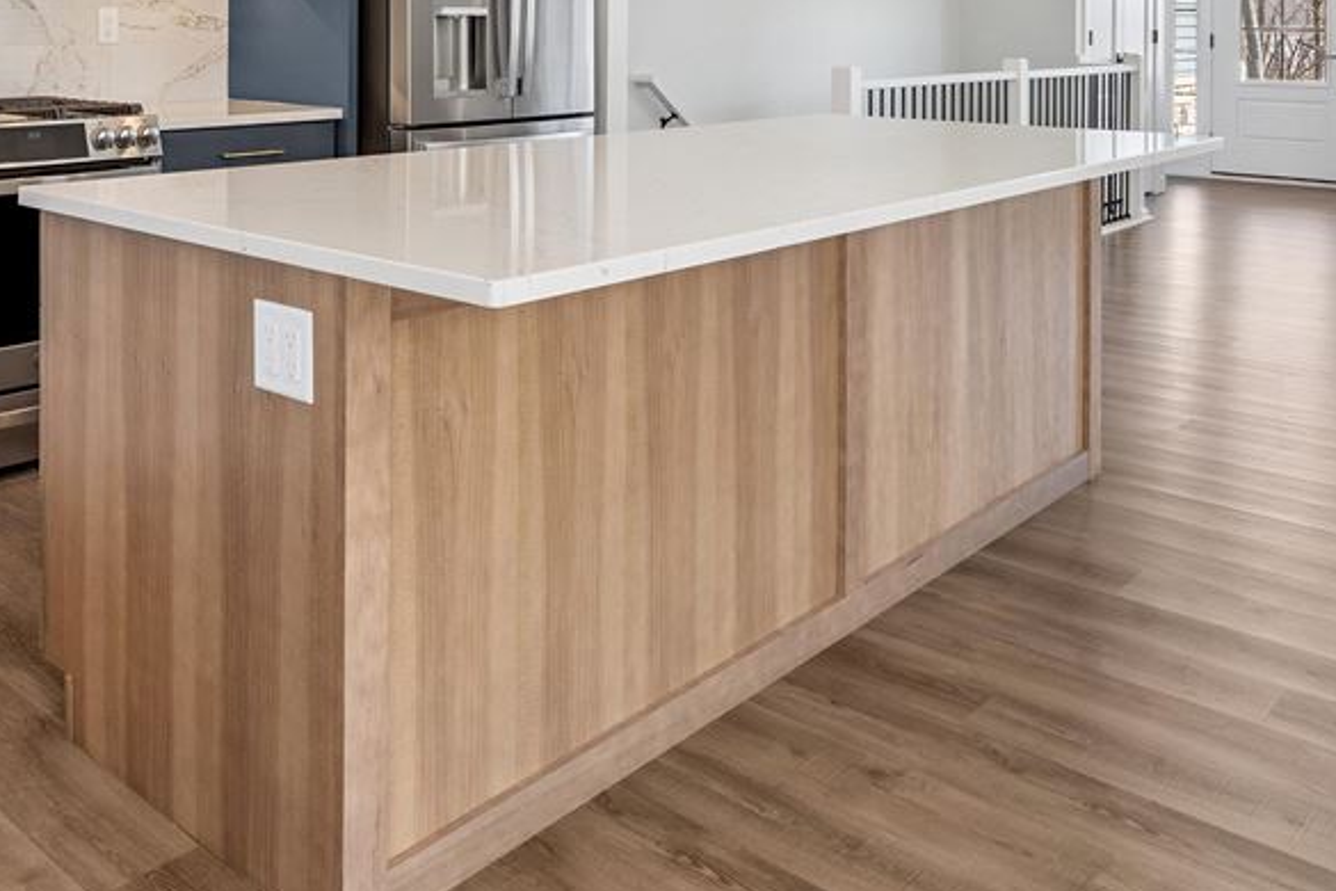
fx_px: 1299
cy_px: 15
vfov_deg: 34.6
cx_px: 429
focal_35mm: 35
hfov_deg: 53.2
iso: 400
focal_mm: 16
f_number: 9
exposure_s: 1/30
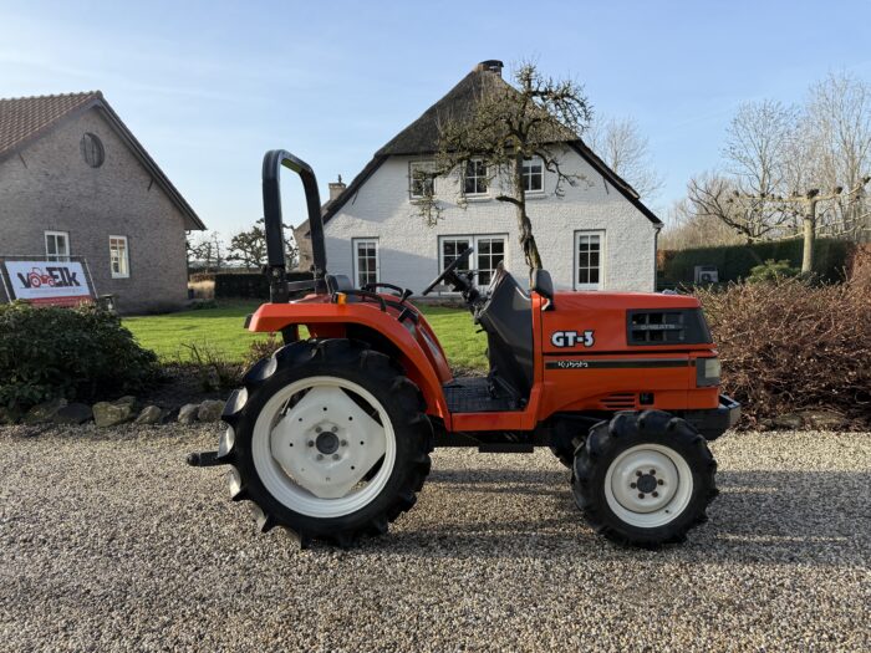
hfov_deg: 71.6
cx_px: 436
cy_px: 326
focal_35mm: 24
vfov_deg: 56.8
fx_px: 604
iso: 80
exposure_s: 1/1855
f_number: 1.78
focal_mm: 6.76
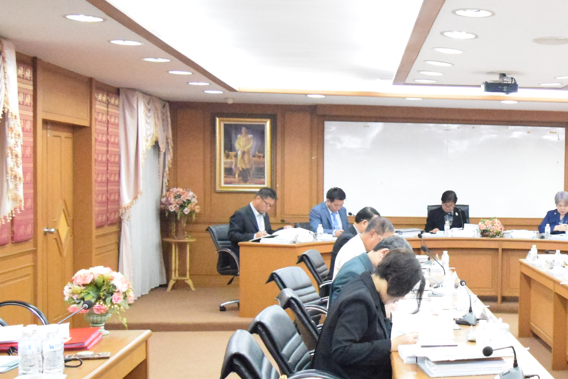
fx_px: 931
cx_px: 527
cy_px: 226
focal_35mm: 59
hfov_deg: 32.0
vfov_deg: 23.0
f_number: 3.5
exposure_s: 1/400
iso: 12800
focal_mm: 18
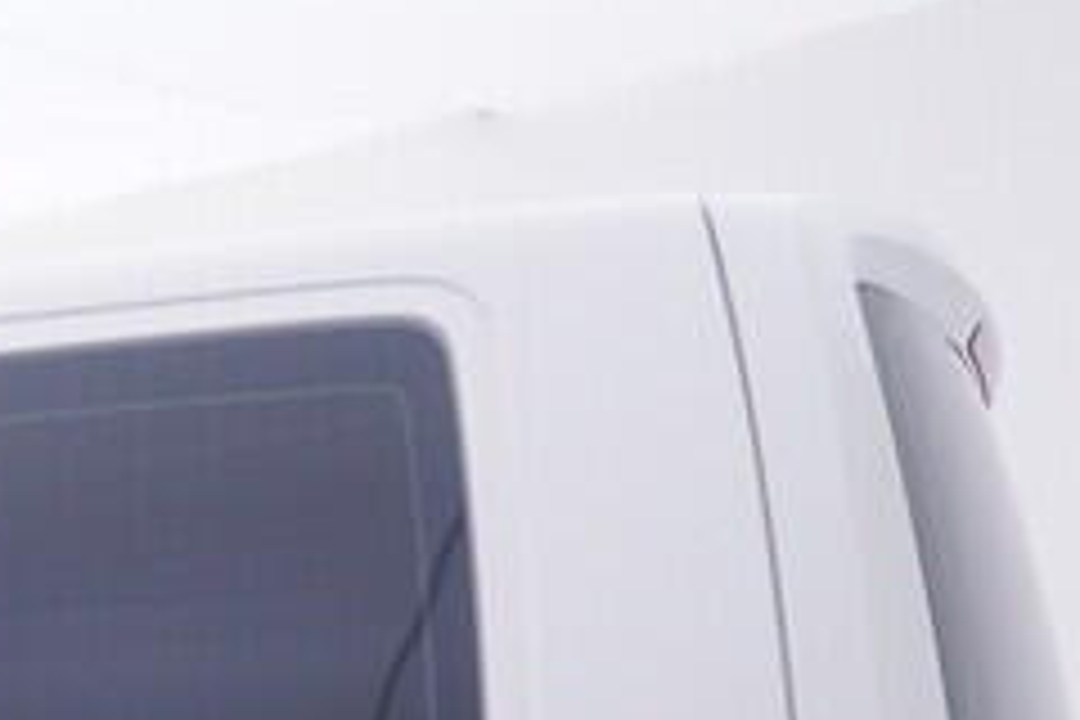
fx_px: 4050
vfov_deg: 9.2
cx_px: -1071
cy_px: 1674
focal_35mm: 135
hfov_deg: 13.2
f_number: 5
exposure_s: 1/80
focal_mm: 15
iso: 200
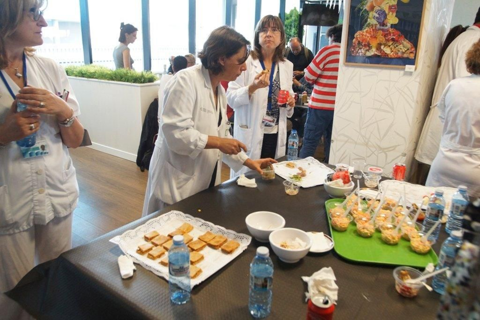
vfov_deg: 50.4
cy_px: 160
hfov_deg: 70.4
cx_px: 240
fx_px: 340
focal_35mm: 26
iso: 1600
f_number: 4
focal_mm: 17
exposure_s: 1/100
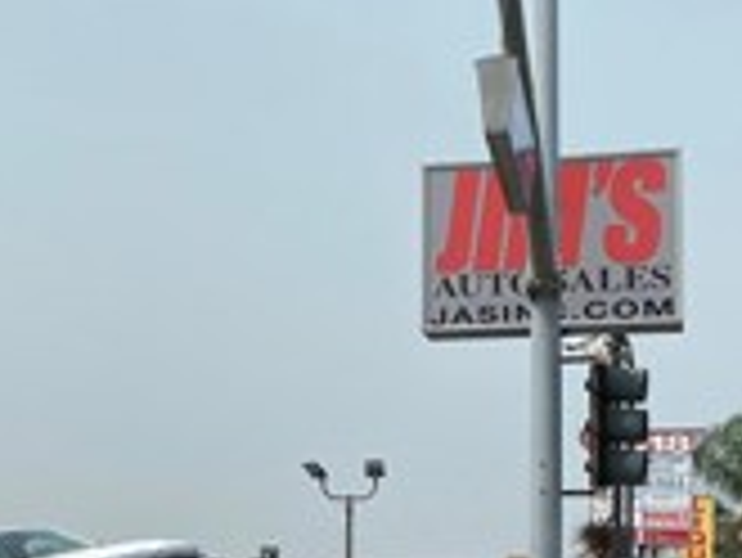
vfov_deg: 14.5
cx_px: -382
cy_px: 495
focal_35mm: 101
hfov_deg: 17.4
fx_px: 2167
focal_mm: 4.25
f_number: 1.8
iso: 32
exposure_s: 1/5025
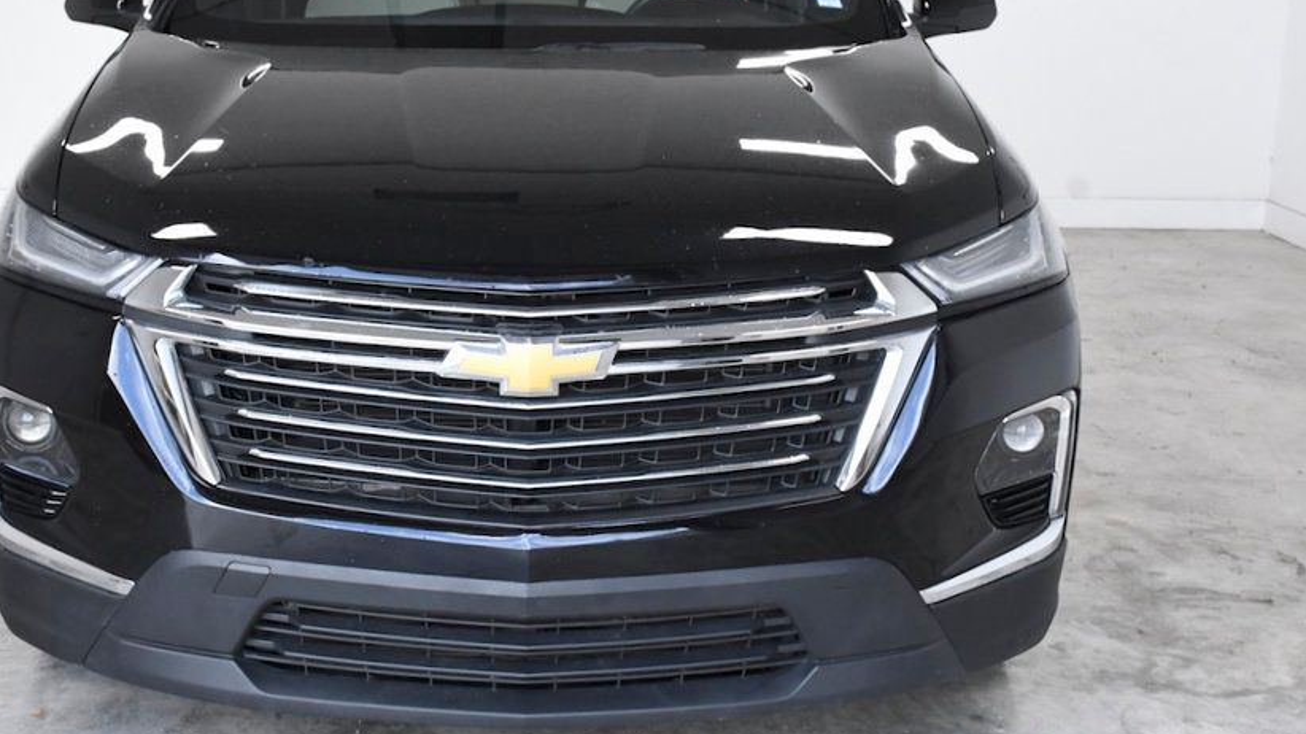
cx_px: 521
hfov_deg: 43.5
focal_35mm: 47
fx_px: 1627
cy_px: 269
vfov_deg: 25.3
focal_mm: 24
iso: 2500
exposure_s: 1/320
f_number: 9
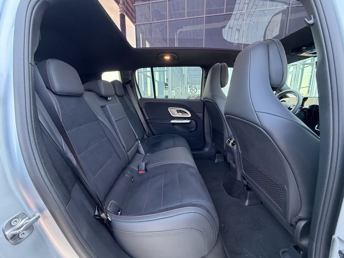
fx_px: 139
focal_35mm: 14
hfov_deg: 102.1
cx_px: 172
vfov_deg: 85.7
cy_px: 129
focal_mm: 2.22
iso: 320
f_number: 2.2
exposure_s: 1/78
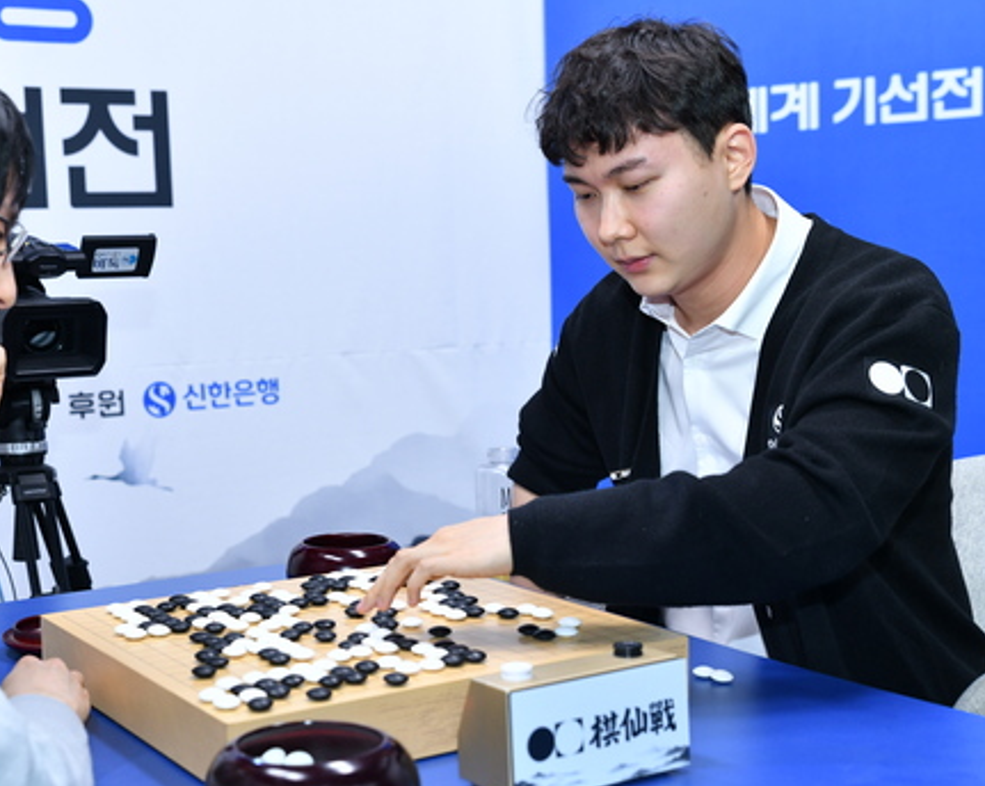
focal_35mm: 54
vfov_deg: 28.1
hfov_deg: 34.4
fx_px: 1573
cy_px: 406
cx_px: 325
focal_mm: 42
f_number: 4
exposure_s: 1/80
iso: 1250
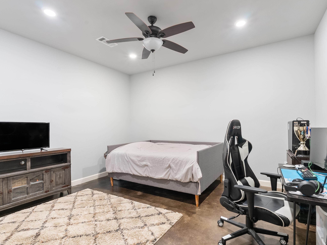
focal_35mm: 18
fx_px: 170
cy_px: 125
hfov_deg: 87.7
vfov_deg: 71.6
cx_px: 168
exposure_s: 2
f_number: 9
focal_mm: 16
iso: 250
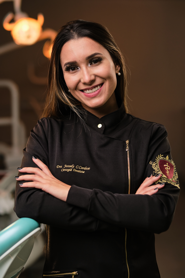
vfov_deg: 27.0
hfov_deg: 18.2
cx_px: 92
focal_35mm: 75
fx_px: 578
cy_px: 139
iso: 200
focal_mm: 50
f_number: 2
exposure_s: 1/125
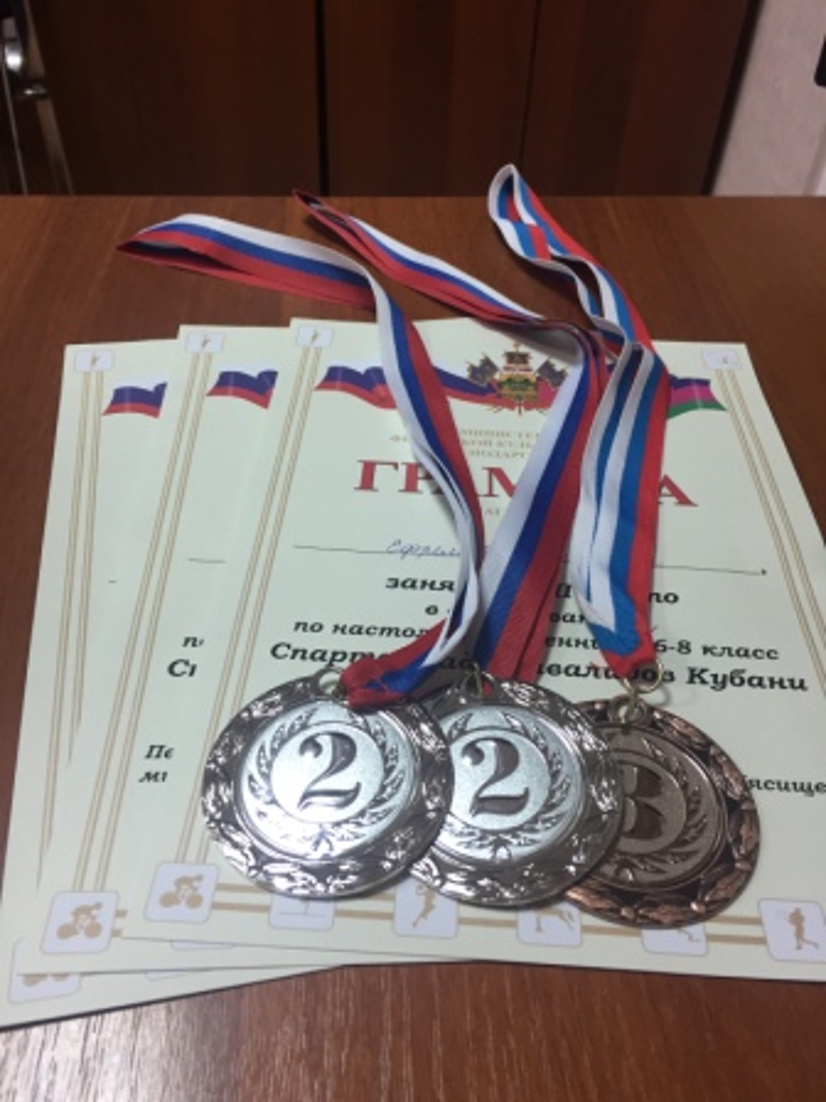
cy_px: 551
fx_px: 923
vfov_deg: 61.7
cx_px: 413
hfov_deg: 48.2
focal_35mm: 29
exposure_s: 1/33
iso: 100
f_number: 2.2
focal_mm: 4.15
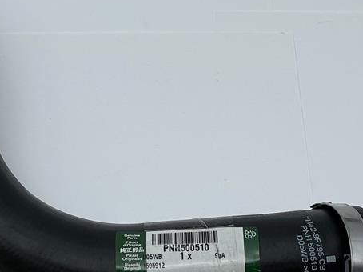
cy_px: 137
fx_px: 1478
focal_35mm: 141
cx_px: 48
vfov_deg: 10.5
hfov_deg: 13.9
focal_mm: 7.5
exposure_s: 1/218
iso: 20
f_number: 2.2
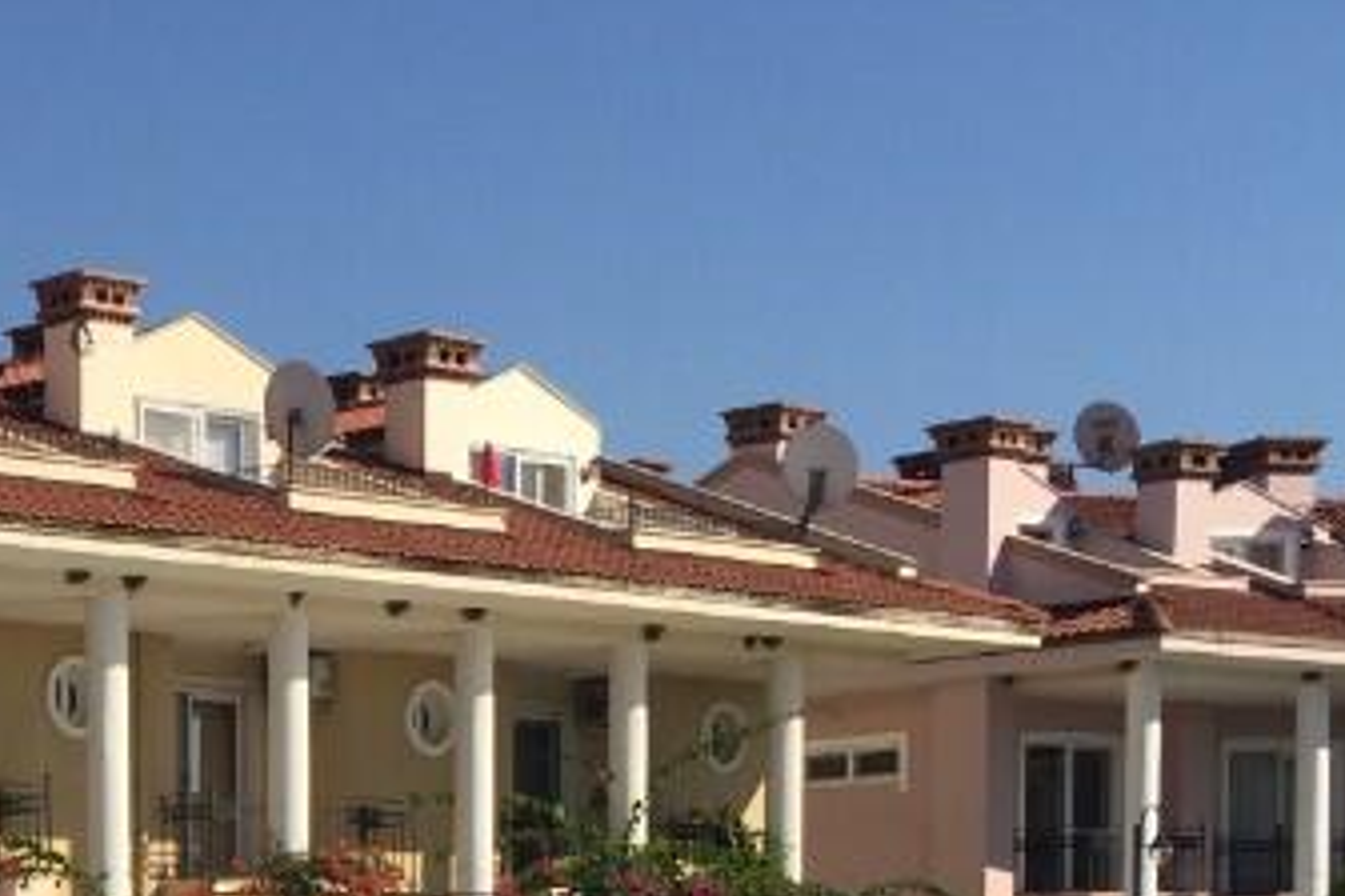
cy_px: 1240
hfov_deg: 20.9
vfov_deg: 14.1
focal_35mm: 92
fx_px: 3437
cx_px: -204
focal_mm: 4.15
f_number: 2.2
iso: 32
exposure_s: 1/2825
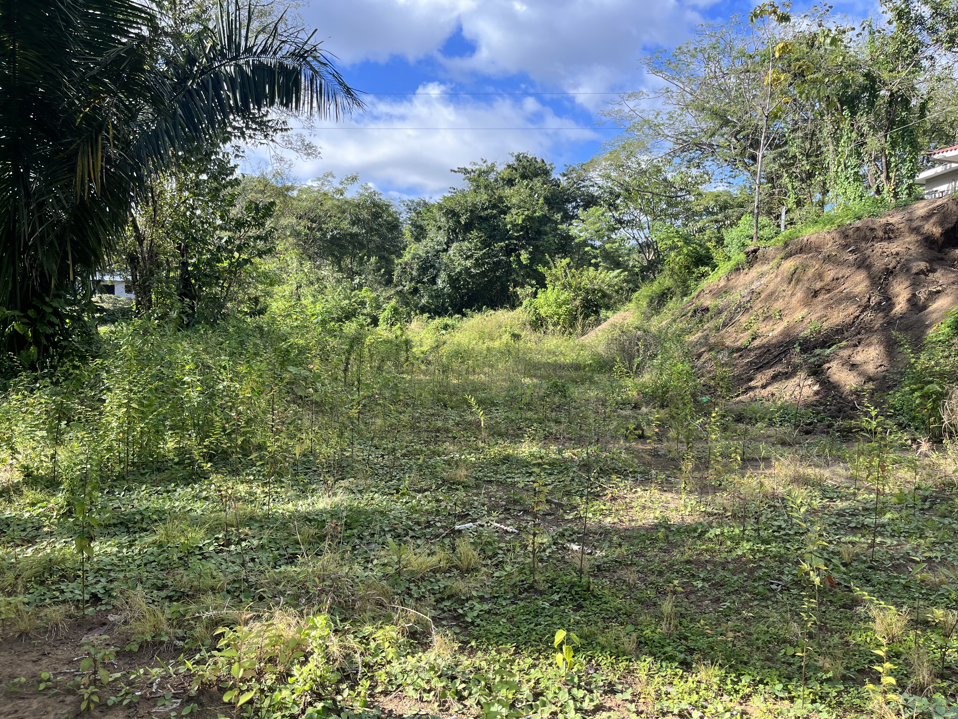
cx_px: 479
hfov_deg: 67.3
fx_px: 720
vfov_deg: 53.1
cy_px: 360
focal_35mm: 26
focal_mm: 5.1
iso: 50
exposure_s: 1/858
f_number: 1.6
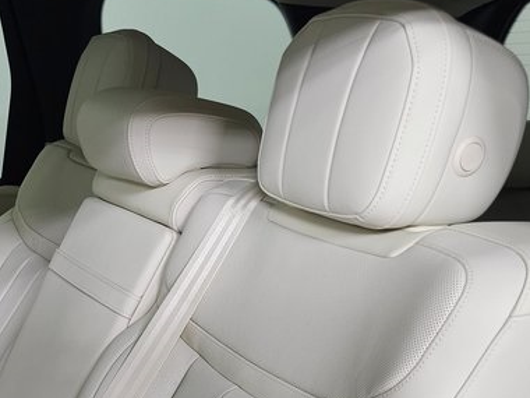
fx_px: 949
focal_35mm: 62
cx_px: -22
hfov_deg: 28.8
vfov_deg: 21.4
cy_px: 515
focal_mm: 6.3
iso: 80
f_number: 1.7
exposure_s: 1/60
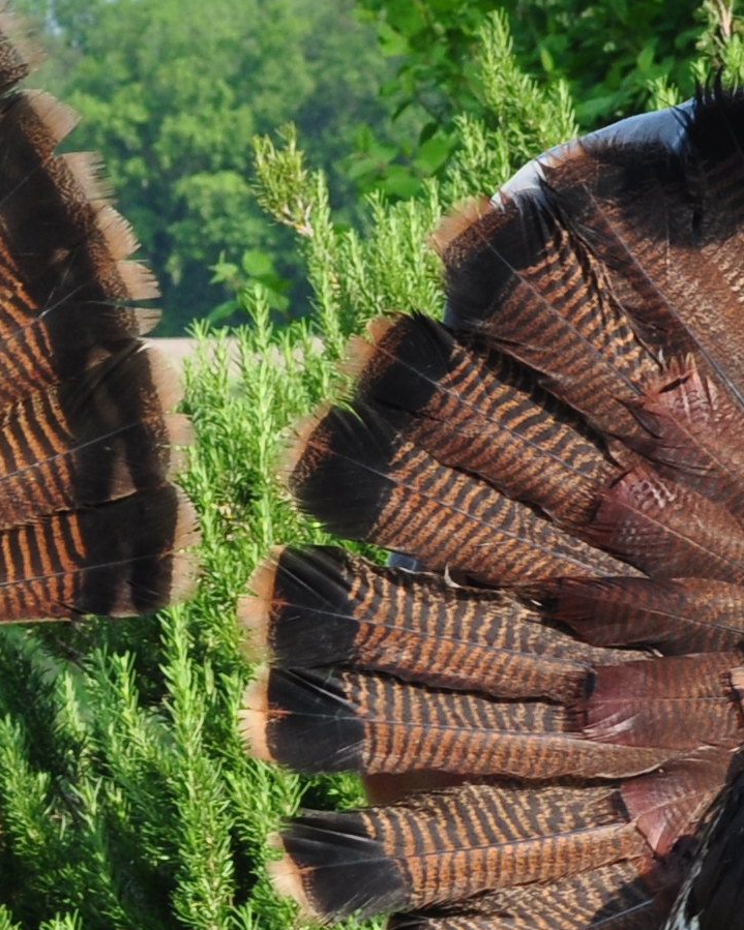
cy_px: 759
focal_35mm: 295
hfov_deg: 5.2
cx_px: 147
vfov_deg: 6.5
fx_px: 8121
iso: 200
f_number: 9
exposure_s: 1/160
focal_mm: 44
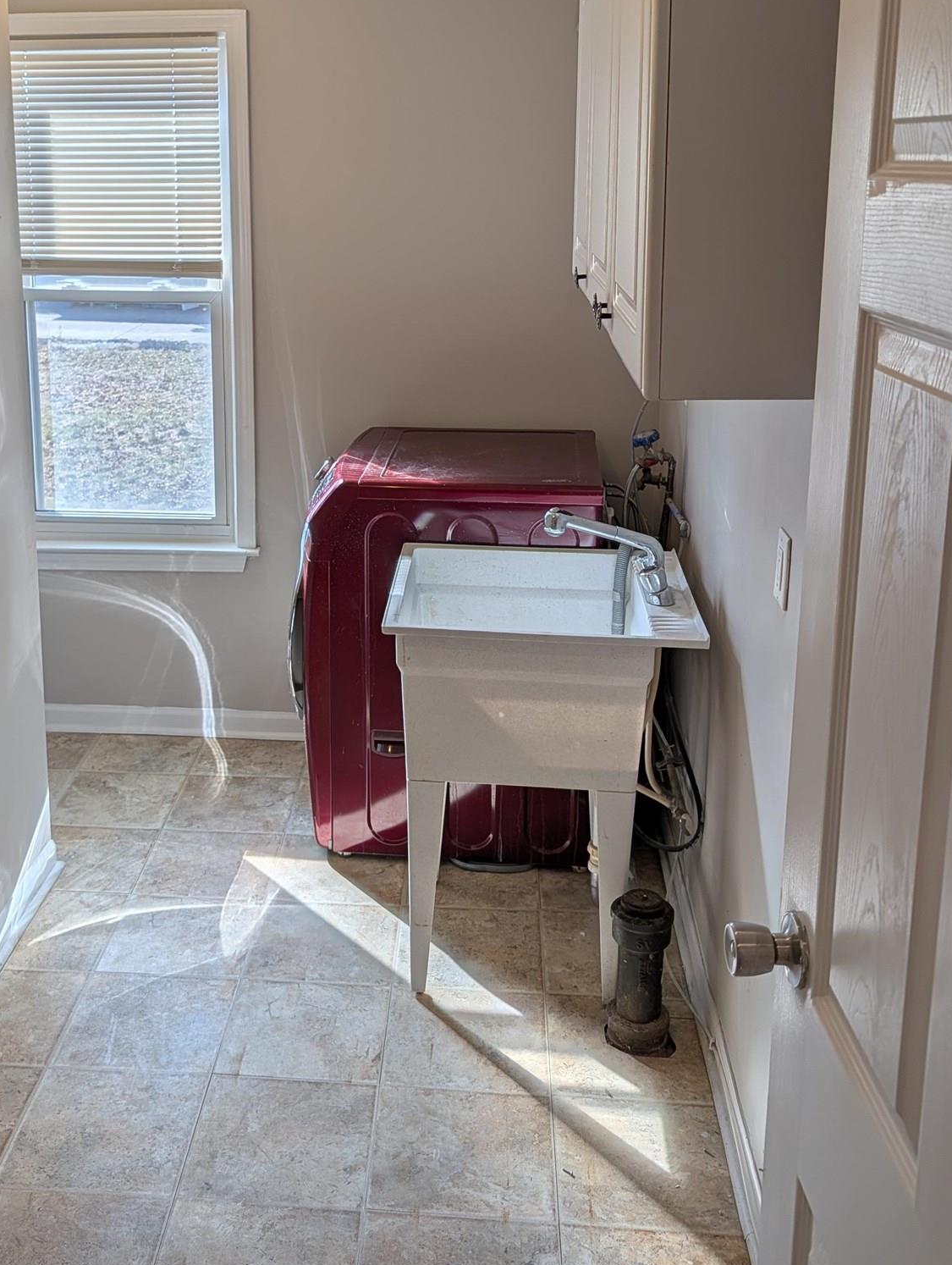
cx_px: 339
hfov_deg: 38.4
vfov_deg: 49.5
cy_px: 456
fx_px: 1353
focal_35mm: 37
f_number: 1.68
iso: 19
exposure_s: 1/1835
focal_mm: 6.9
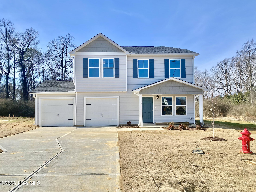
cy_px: 96
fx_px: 192
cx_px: 128
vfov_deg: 53.1
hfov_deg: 67.3
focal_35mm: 26
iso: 32
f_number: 1.8
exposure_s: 1/3205
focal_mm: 4.25
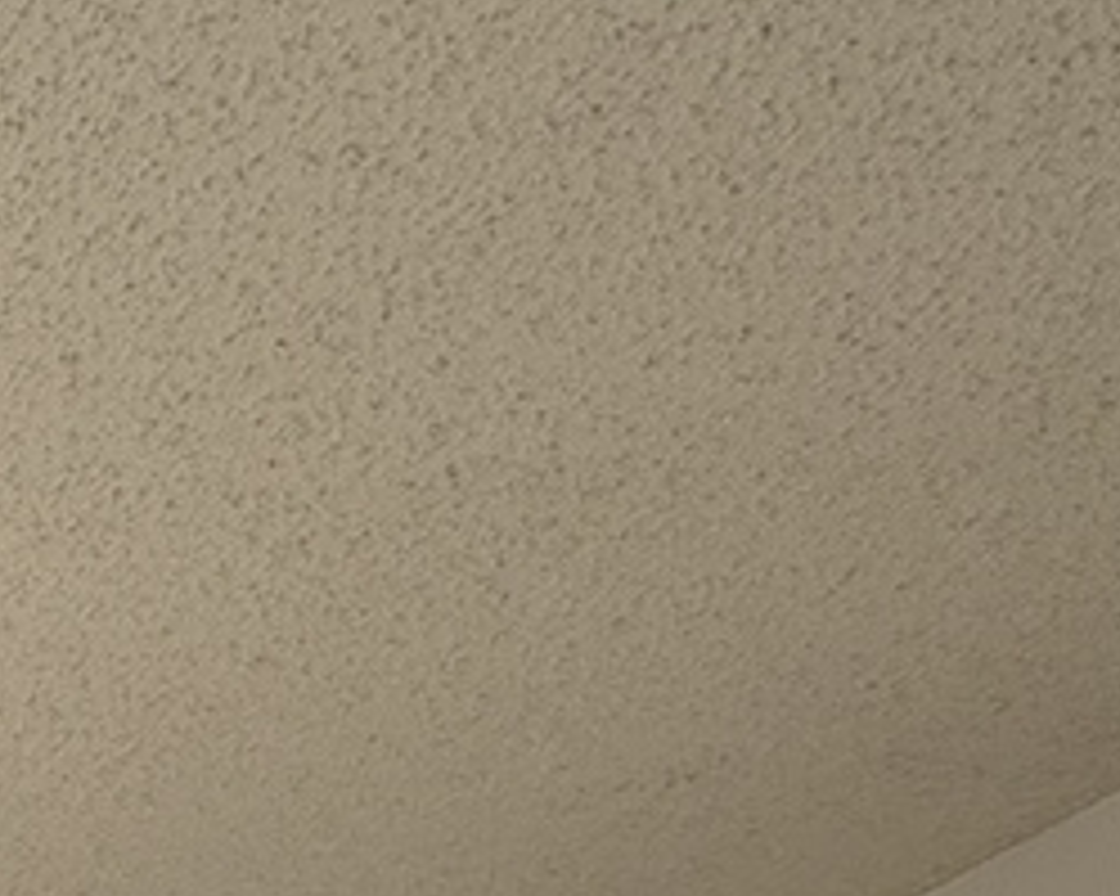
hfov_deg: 18.6
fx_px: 2618
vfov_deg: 13.8
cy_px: 2139
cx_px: -922
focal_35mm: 79
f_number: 2.2
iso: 64
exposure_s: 1/199
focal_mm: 2.22
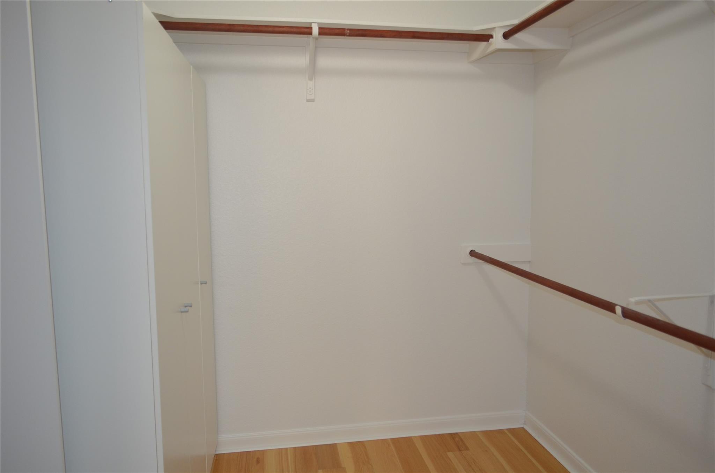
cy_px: 236
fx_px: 535
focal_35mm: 27
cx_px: 358
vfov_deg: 47.7
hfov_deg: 67.5
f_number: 3.5
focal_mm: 18
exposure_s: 1/60
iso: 640
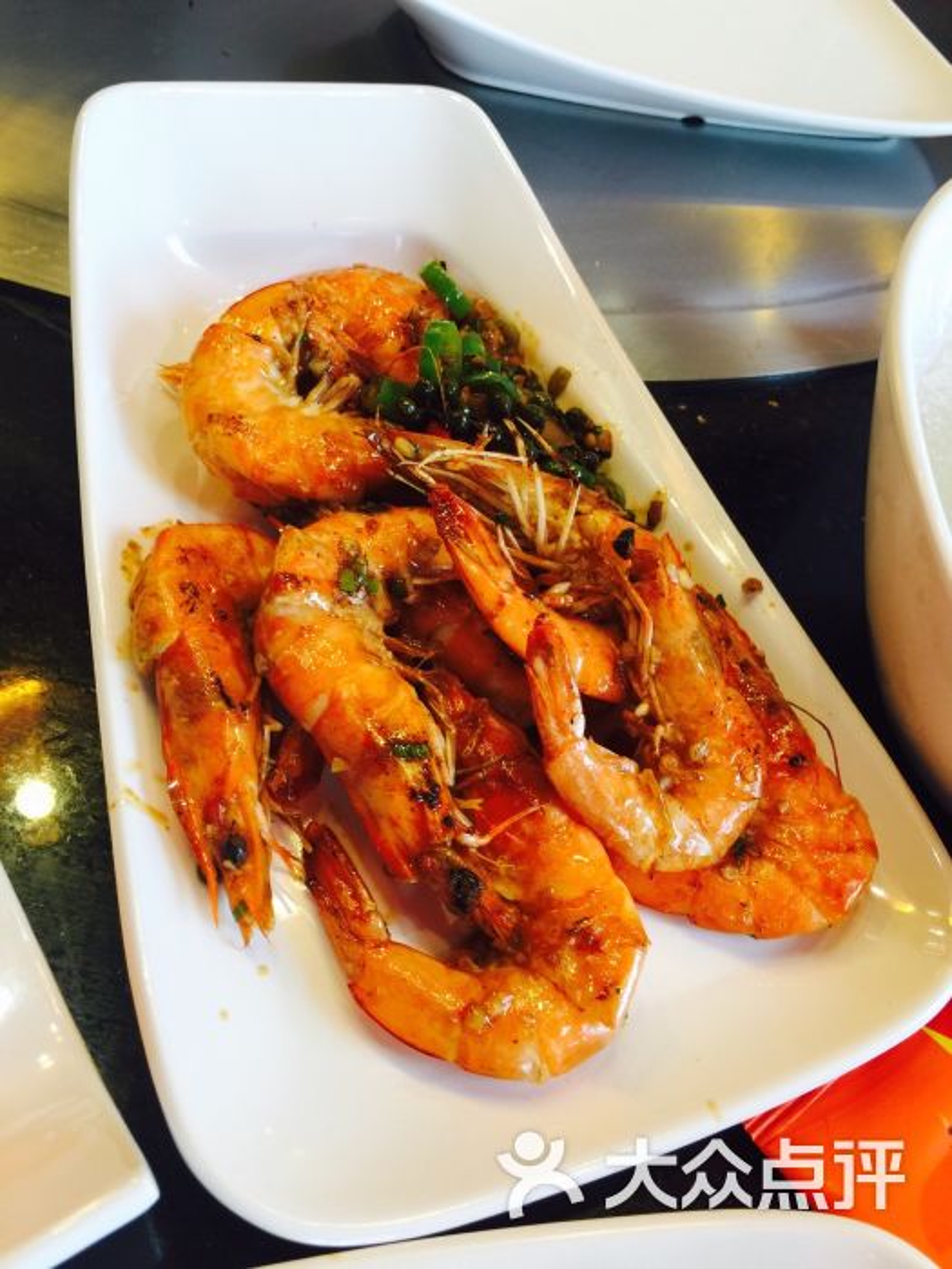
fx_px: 1063
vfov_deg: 61.7
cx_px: 476
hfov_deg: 48.2
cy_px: 634
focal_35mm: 29
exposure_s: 1/33
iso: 40
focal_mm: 4.15
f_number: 2.2
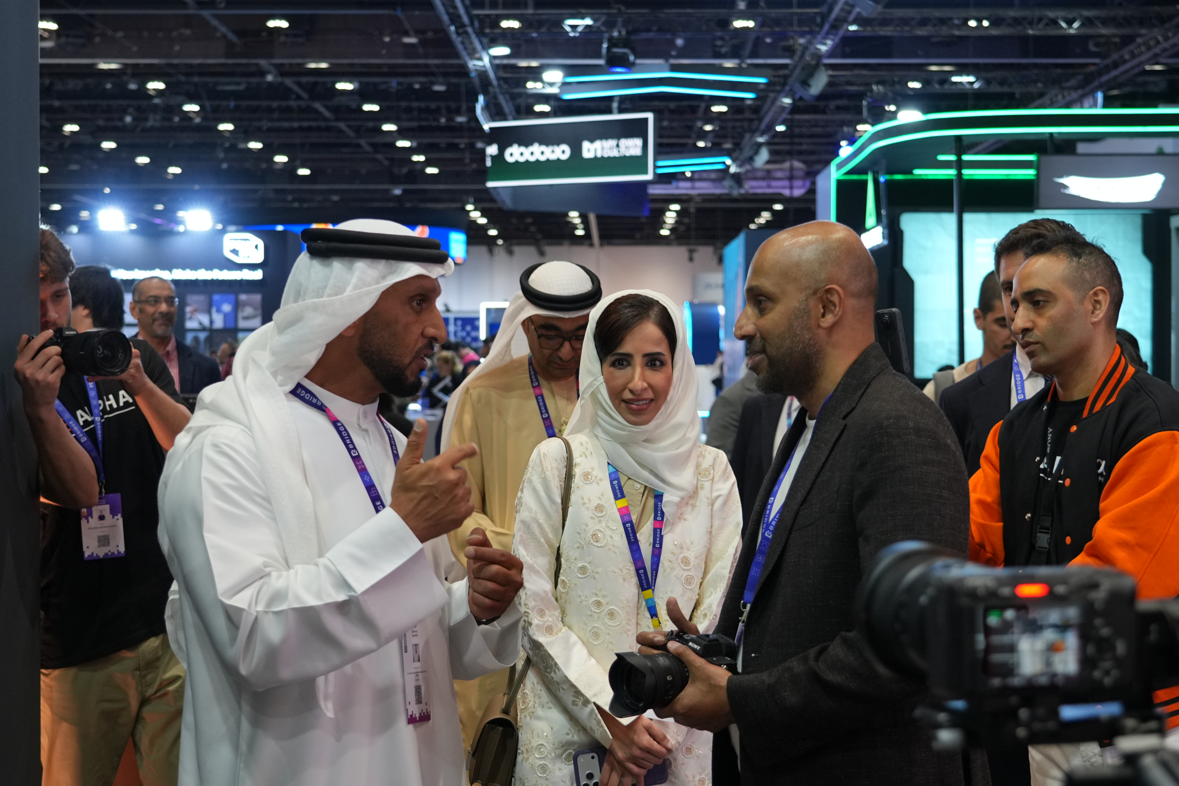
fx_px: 1899
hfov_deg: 34.5
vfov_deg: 23.4
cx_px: 590
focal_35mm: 58
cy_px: 393
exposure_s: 1/100
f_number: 4
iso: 1000
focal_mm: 39
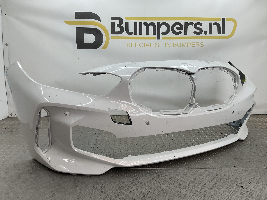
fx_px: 224
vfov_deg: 48.2
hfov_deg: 61.7
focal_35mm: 29
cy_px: 100
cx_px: 134
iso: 16
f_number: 1.8
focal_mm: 3
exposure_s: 1/149
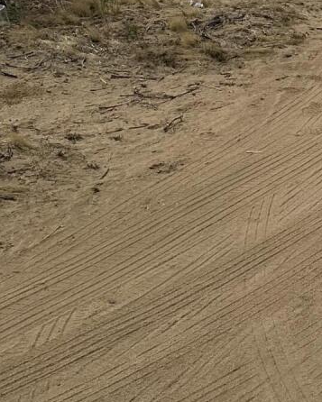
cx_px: 430
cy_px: -134
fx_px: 1250
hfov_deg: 14.0
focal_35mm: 105
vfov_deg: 17.1
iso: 80
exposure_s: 1/13699
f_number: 1.78
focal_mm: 6.86
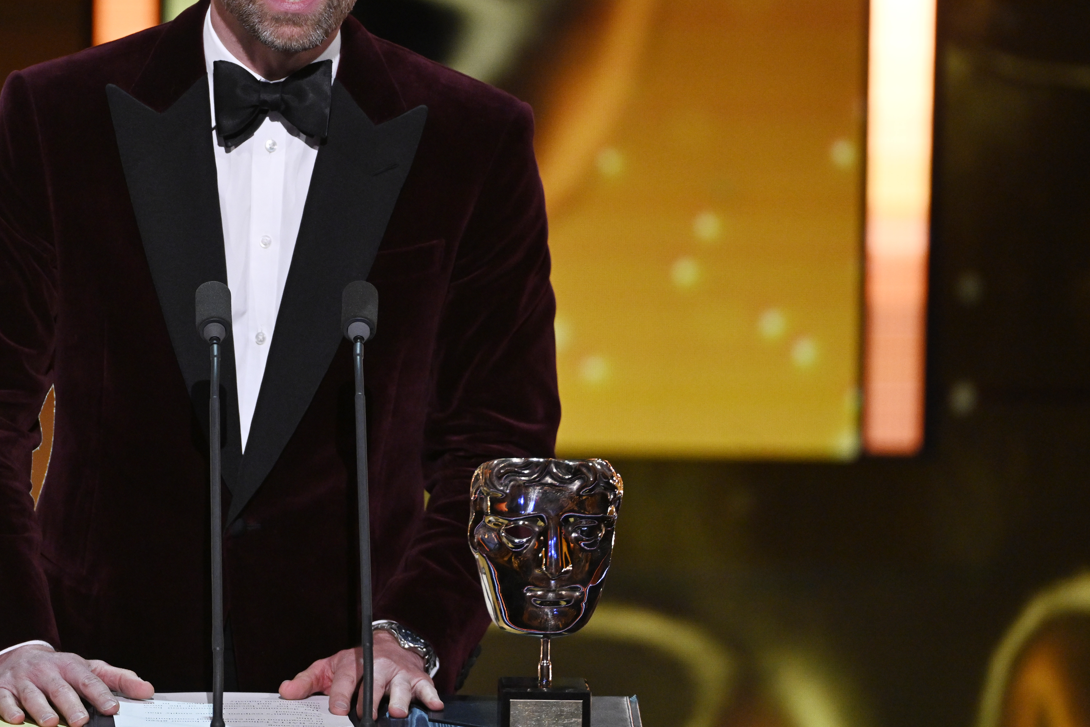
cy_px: 236
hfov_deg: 3.8
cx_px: 379
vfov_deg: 2.5
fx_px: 16531
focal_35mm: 546
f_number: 4
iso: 2500
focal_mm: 360
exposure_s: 1/400
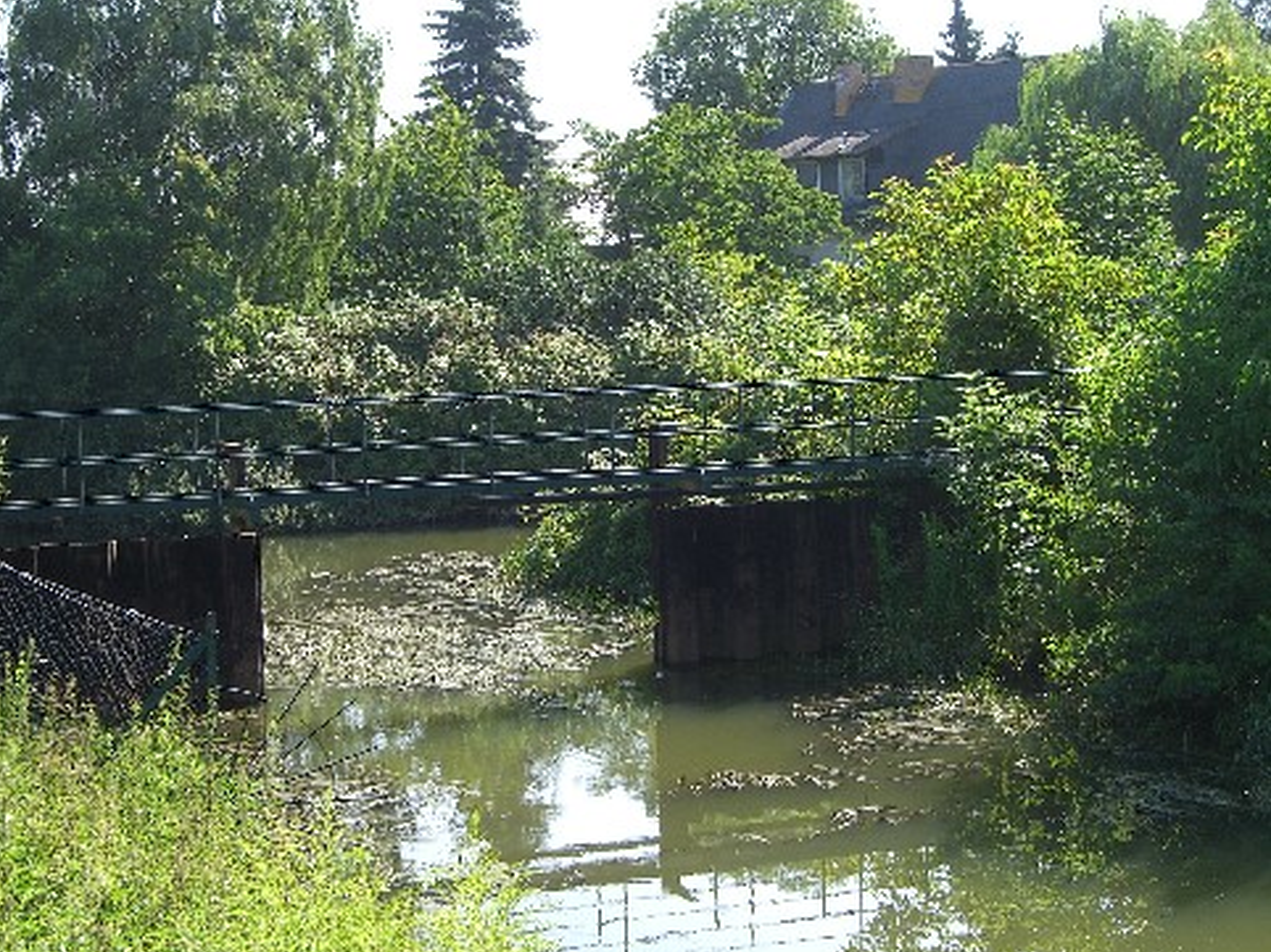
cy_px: 510
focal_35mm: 69
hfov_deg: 28.1
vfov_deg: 21.3
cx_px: 510
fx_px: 2532
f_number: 3.6
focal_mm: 11.8
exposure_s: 1/320
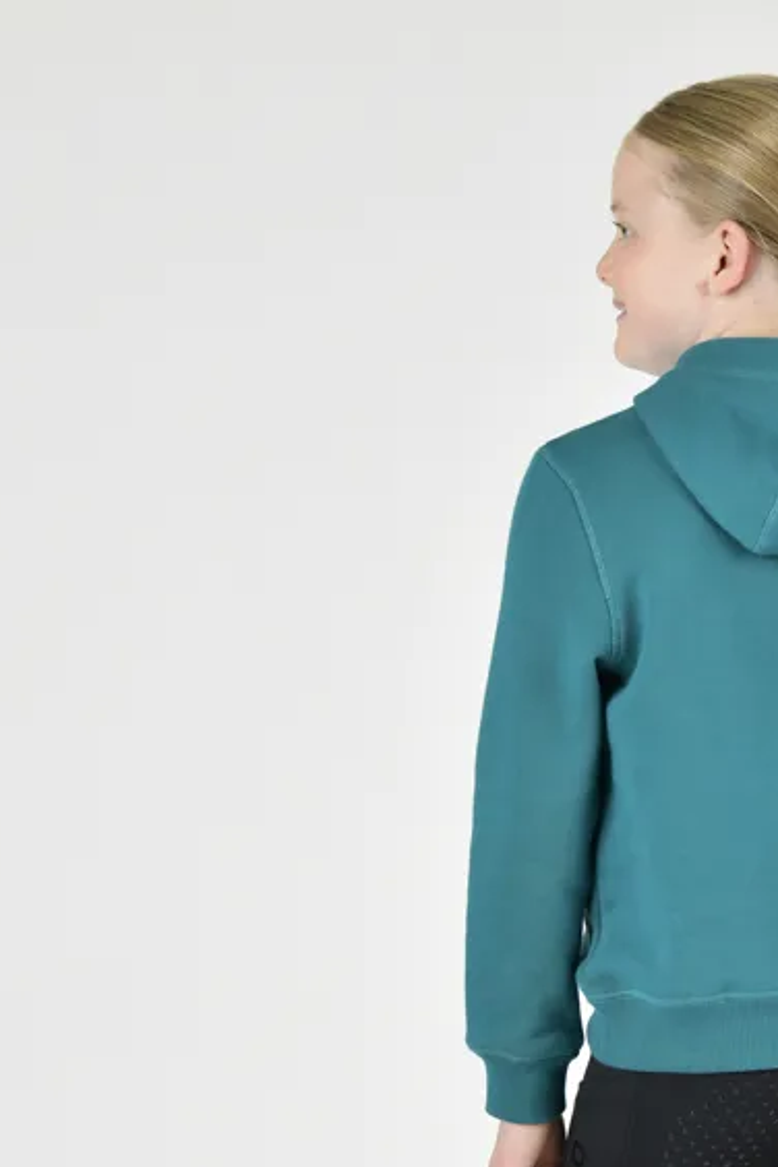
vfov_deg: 11.3
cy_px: 941
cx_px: 728
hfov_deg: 7.6
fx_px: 5867
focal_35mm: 181
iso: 125
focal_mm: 85
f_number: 5
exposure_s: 1/125
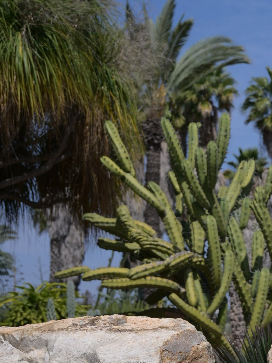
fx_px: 1086
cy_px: 153
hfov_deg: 13.6
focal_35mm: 104
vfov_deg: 18.9
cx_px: 383
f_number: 3.5
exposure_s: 1/3200
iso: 100
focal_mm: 31.5
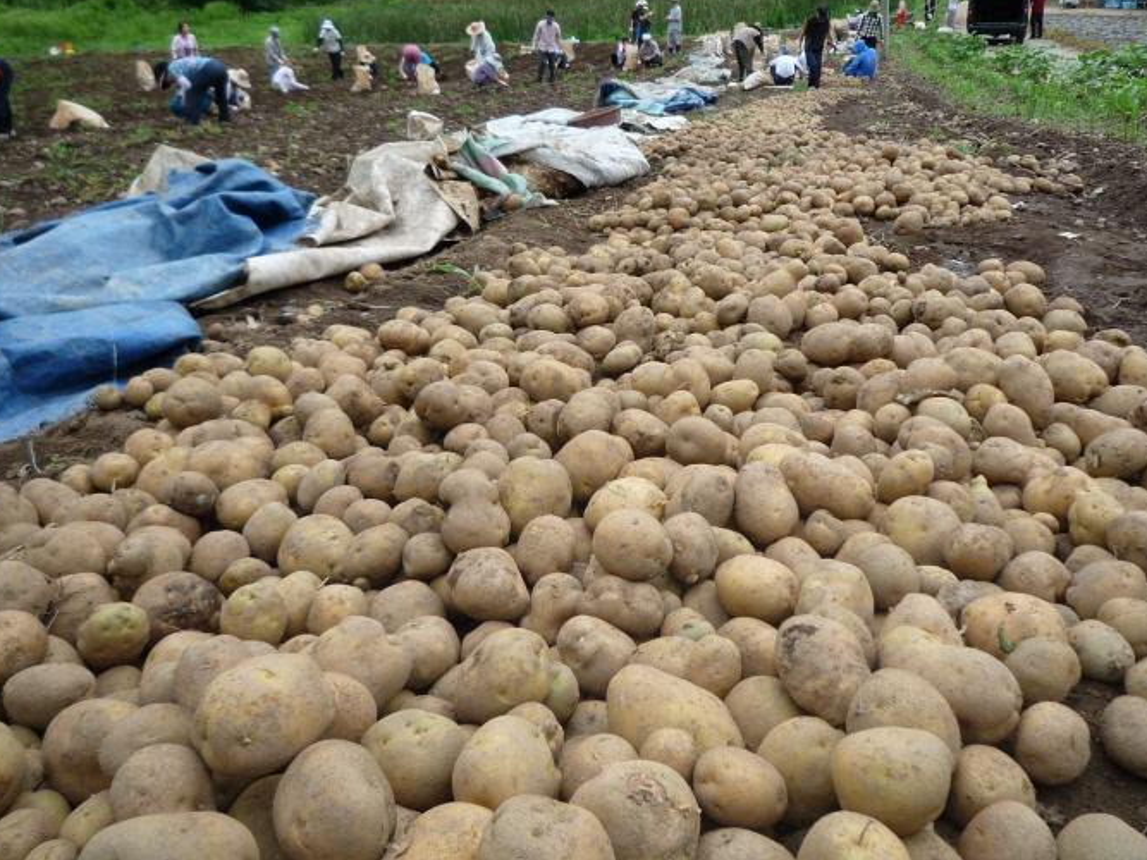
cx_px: 609
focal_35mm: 30
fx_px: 994
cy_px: 387
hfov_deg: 59.9
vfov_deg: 46.7
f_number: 3.2
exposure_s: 1/640
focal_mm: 4.4
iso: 100
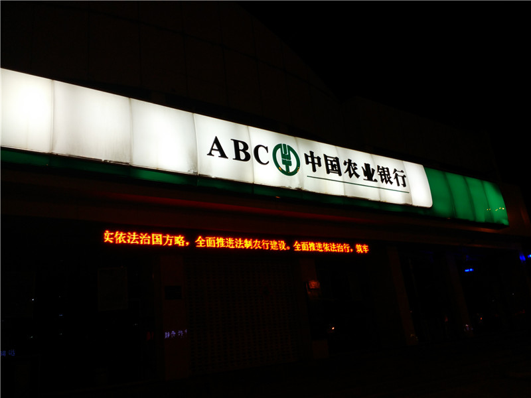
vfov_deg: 46.8
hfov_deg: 60.0
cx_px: 266
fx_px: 460
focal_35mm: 30
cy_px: 199
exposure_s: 1/26
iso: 100
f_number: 2
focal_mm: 4.12
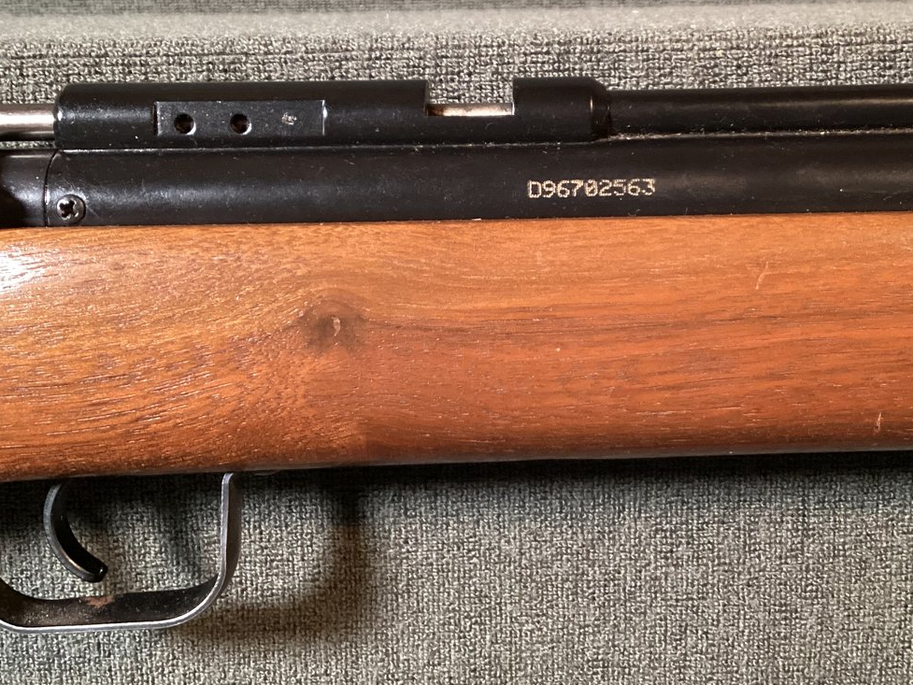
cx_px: 508
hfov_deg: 39.6
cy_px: 222
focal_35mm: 48
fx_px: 1266
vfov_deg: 30.0
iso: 400
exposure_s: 1/40
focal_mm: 3.3
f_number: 2.4
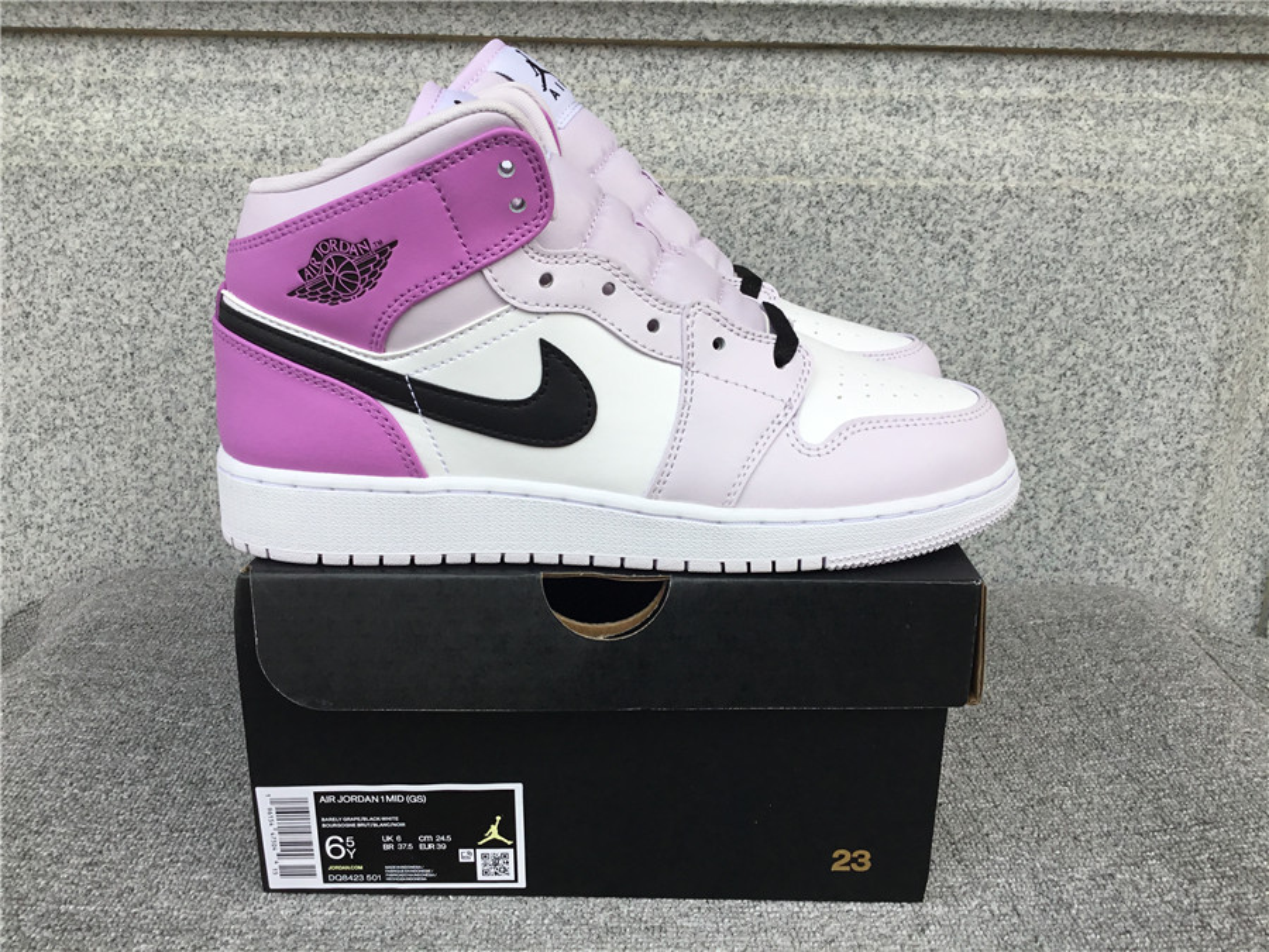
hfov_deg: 58.4
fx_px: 1136
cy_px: 476
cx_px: 634
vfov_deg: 45.4
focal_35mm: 31
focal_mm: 3.3
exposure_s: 1/303
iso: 25
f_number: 2.4
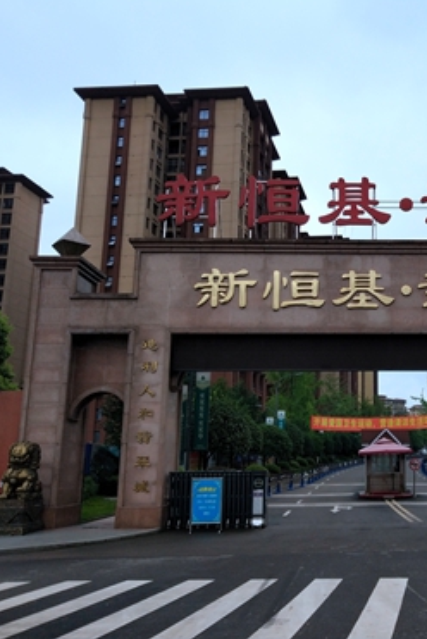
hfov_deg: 30.7
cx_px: 372
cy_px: 318
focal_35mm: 42
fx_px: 746
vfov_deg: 46.4
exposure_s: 1/1152
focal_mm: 3.95
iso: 67
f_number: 1.8
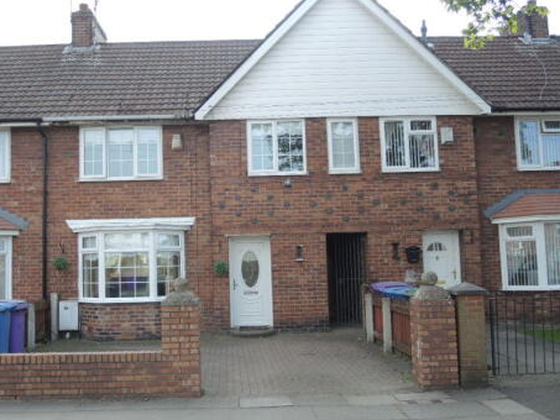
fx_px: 583
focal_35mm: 36
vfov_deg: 39.7
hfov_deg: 51.2
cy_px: 217
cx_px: 244
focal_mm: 6
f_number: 2
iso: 80
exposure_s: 1/640
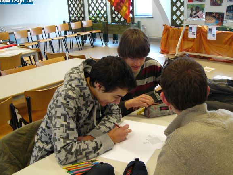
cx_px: 126
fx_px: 276
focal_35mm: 41
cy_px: 92
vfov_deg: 35.1
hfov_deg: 45.7
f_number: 2.8
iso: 200
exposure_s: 1/25
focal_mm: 6.2
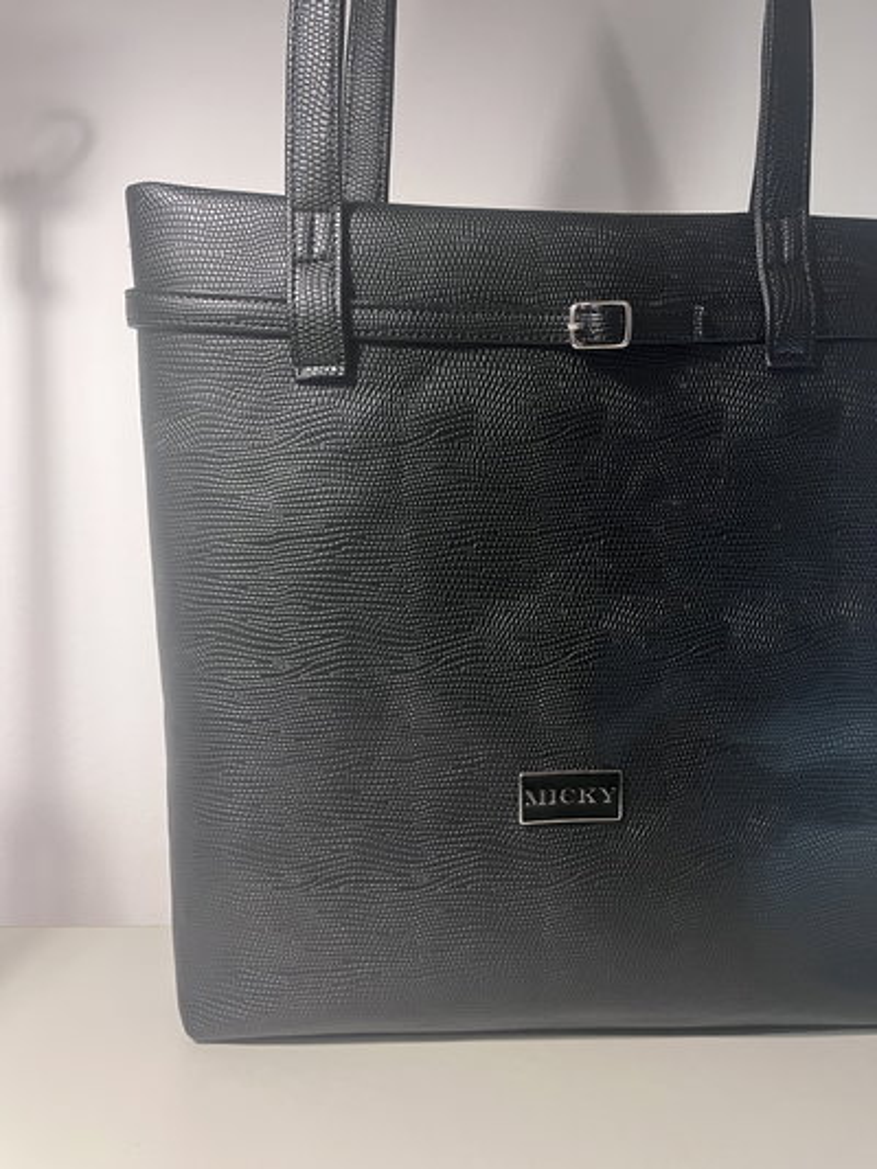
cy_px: 584
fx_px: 878
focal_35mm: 26
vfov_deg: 67.3
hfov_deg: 53.1
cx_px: 438
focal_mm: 5.1
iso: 320
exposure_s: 1/50
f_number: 1.6
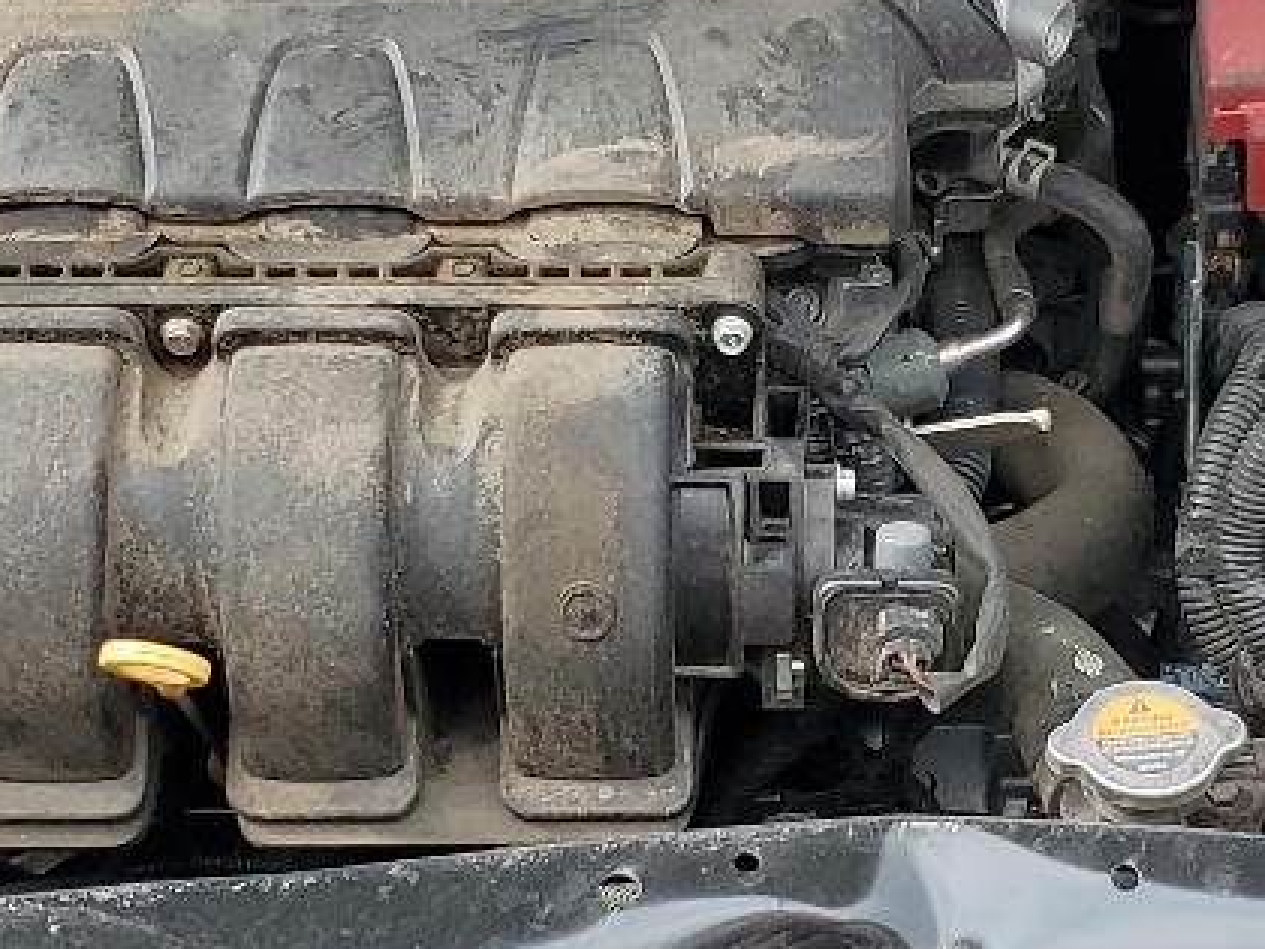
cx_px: 840
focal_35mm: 99
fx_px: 3618
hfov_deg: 19.8
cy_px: 615
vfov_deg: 14.9
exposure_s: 1/769
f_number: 1.5
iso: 50
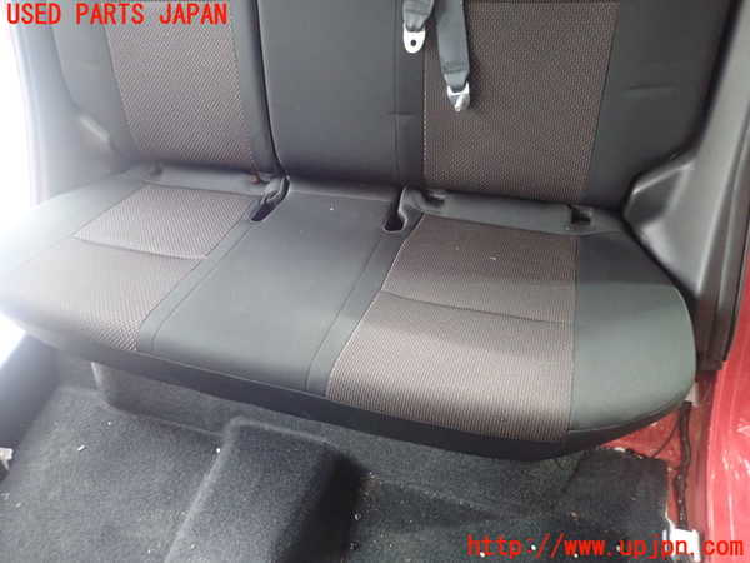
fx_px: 542
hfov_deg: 69.4
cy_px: 282
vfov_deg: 54.9
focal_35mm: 25
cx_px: 375
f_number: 2
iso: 800
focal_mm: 4.5
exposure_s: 1/25
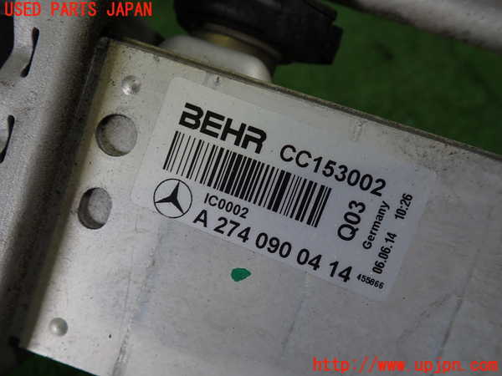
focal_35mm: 30
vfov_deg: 46.8
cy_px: 188
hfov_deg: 60.0
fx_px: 435
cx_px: 251
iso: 100
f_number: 2.3
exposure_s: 1/60
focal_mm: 5.4
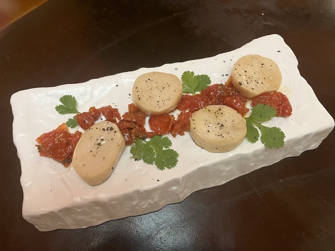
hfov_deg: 67.3
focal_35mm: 26
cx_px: 168
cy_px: 126
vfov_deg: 53.1
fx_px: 252
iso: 400
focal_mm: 5.1
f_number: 1.6
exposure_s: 1/33
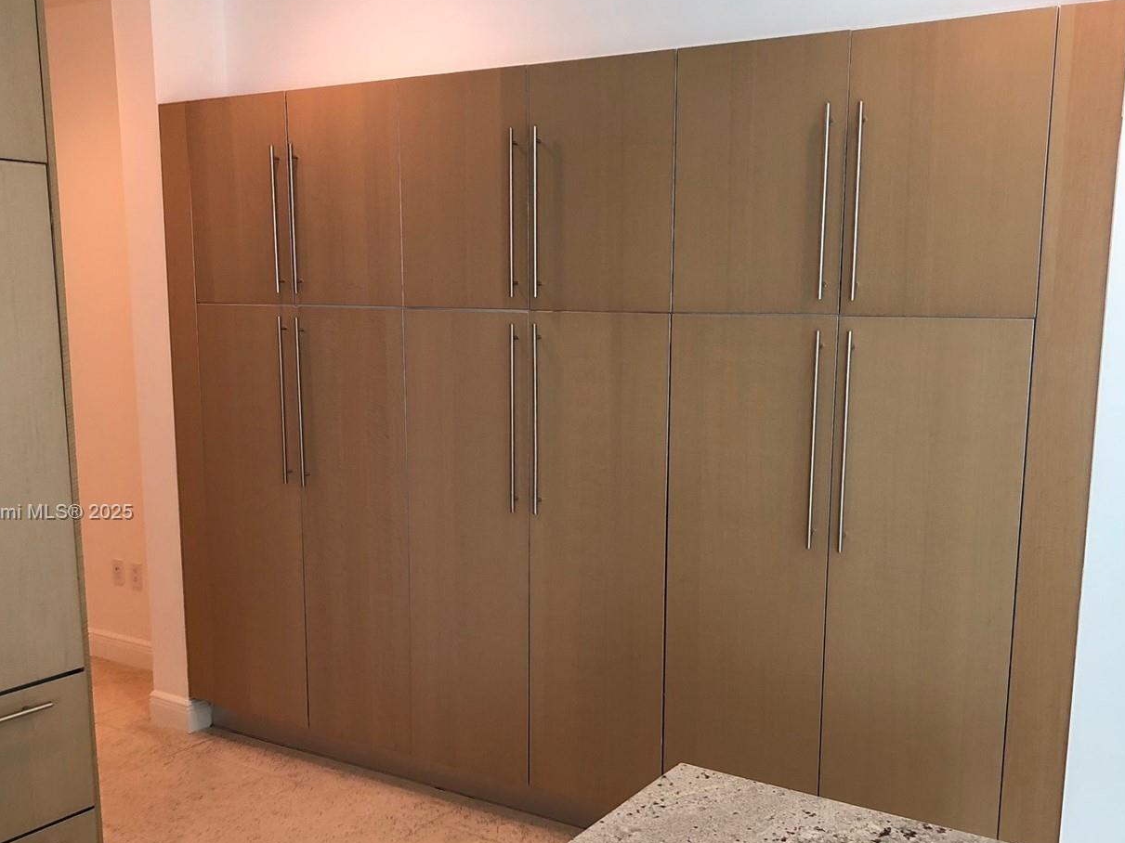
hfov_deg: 50.1
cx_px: 579
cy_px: 513
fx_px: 1202
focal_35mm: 37
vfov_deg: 38.5
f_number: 1.8
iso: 50
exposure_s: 1/15
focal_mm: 4
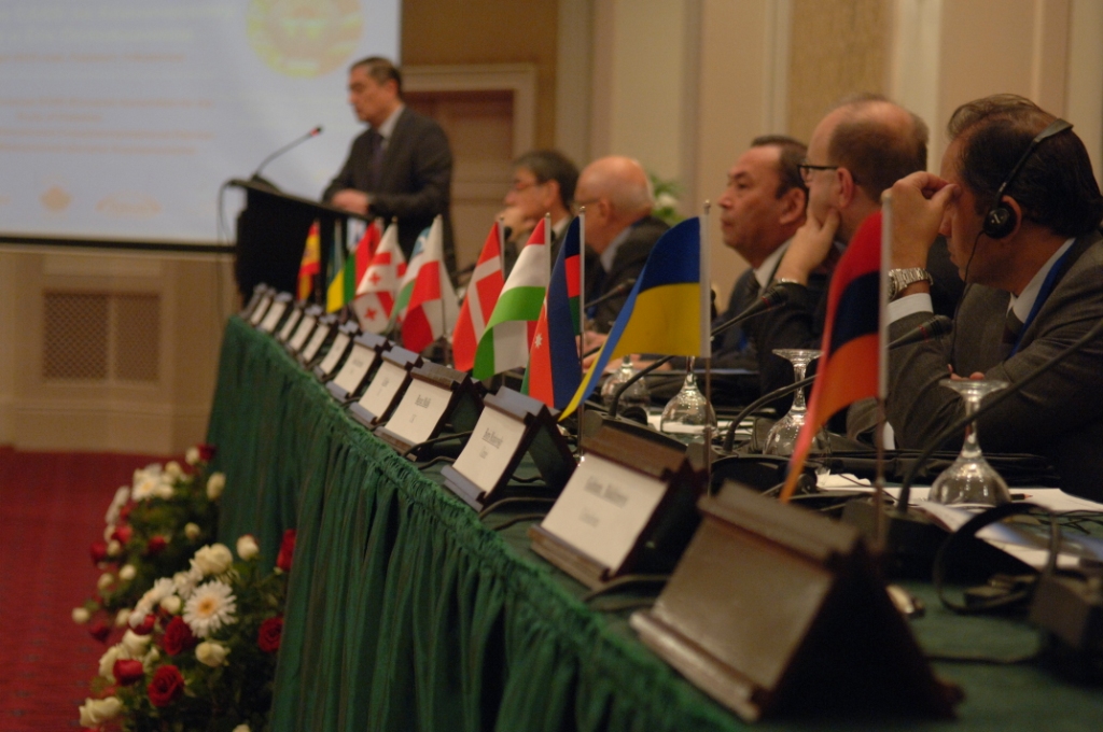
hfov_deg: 24.6
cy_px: 366
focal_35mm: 82
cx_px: 552
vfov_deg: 16.5
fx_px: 2524
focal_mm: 55
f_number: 3.5
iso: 800
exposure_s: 1/60
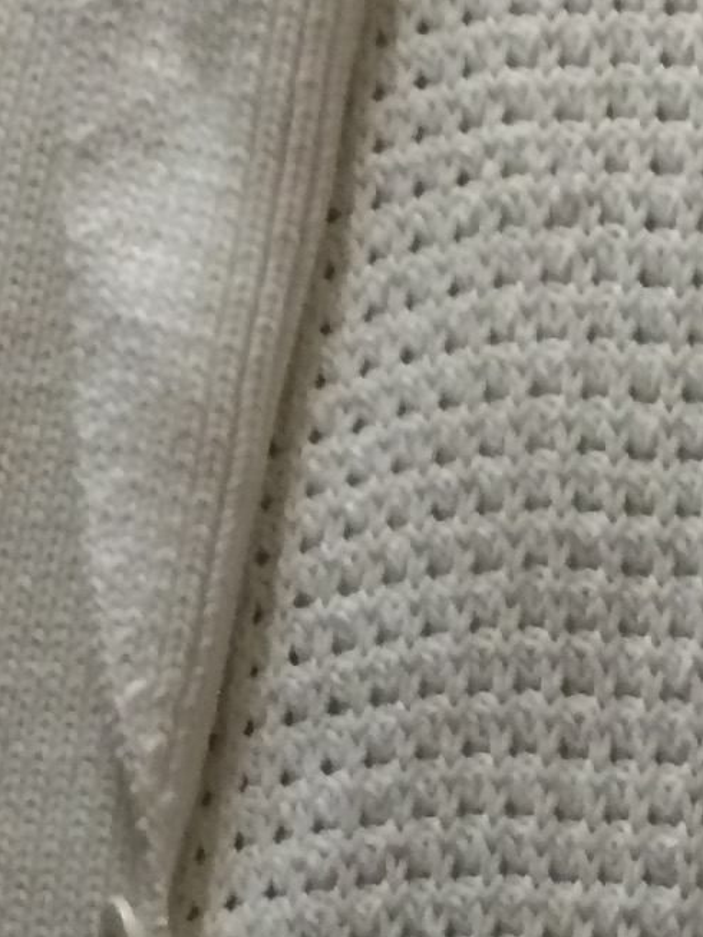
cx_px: 514
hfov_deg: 10.2
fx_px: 3925
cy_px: 1045
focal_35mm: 145
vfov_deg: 13.3
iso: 320
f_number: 2.2
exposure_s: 1/33
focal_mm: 4.15
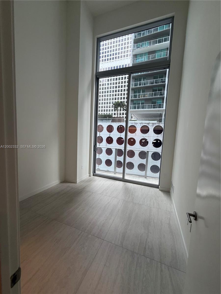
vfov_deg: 102.1
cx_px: 110
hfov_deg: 85.7
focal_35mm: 14
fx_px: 119
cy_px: 147
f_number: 2.2
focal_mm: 2.22
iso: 125
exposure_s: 1/120
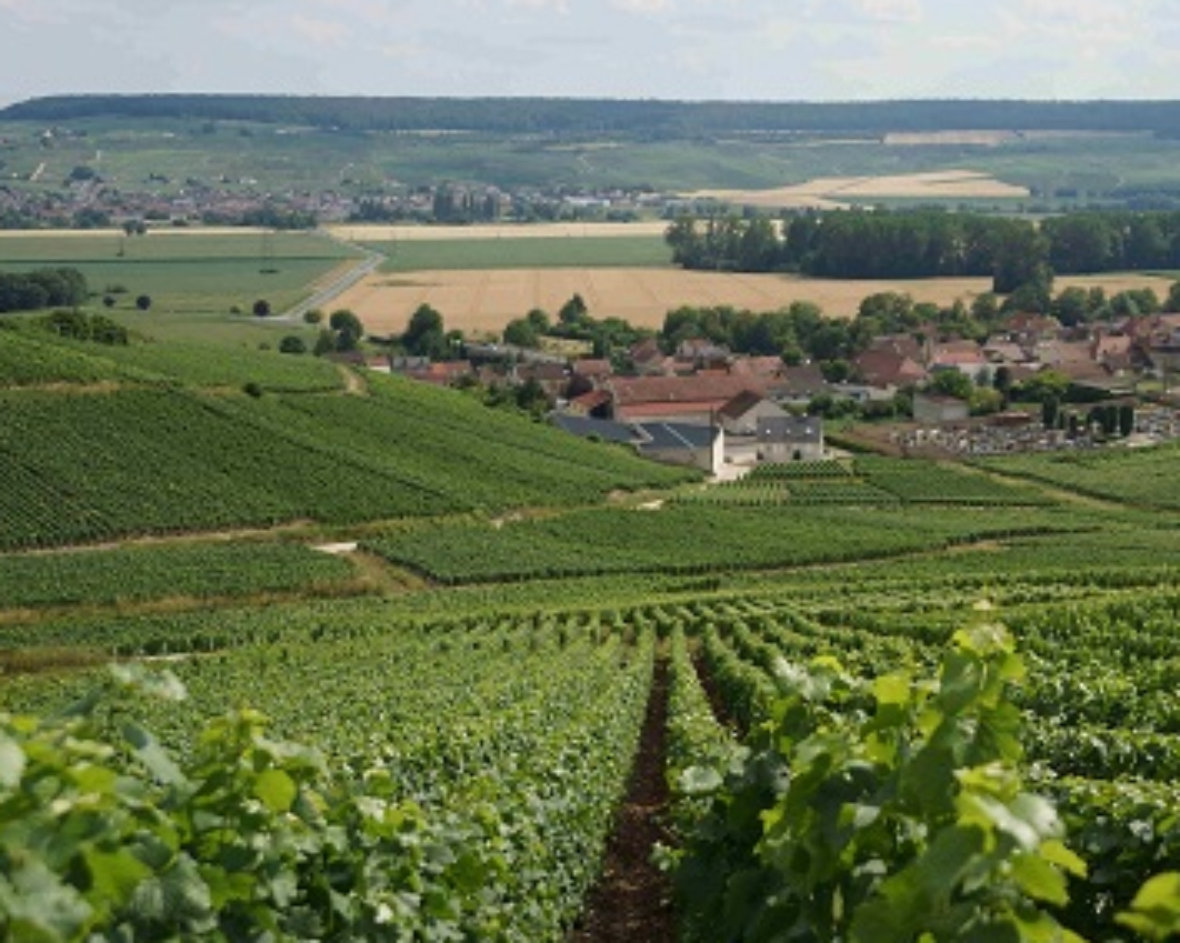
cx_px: 940
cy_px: 358
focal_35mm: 61
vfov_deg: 24.9
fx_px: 2130
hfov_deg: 30.2
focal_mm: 26
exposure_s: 1/2000
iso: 125
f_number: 4
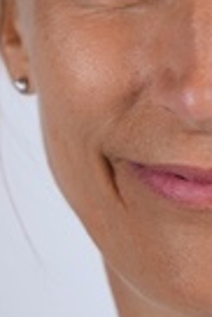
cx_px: 228
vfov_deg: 8.9
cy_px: 126
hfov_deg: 5.9
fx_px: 2044
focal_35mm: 232
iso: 320
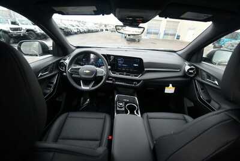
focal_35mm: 15
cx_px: 120
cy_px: 80
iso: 450
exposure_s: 1/250
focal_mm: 10
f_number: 4.5
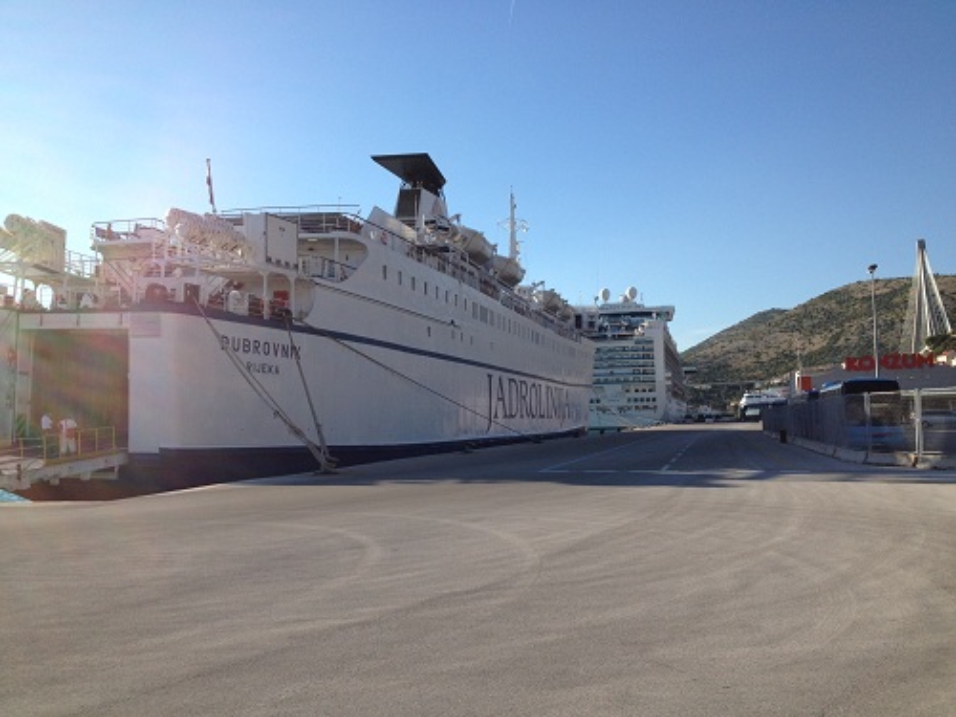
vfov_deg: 40.7
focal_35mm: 35
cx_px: 478
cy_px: 358
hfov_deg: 52.6
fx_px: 967
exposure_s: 1/1727
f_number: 2.4
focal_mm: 4.28
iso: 50
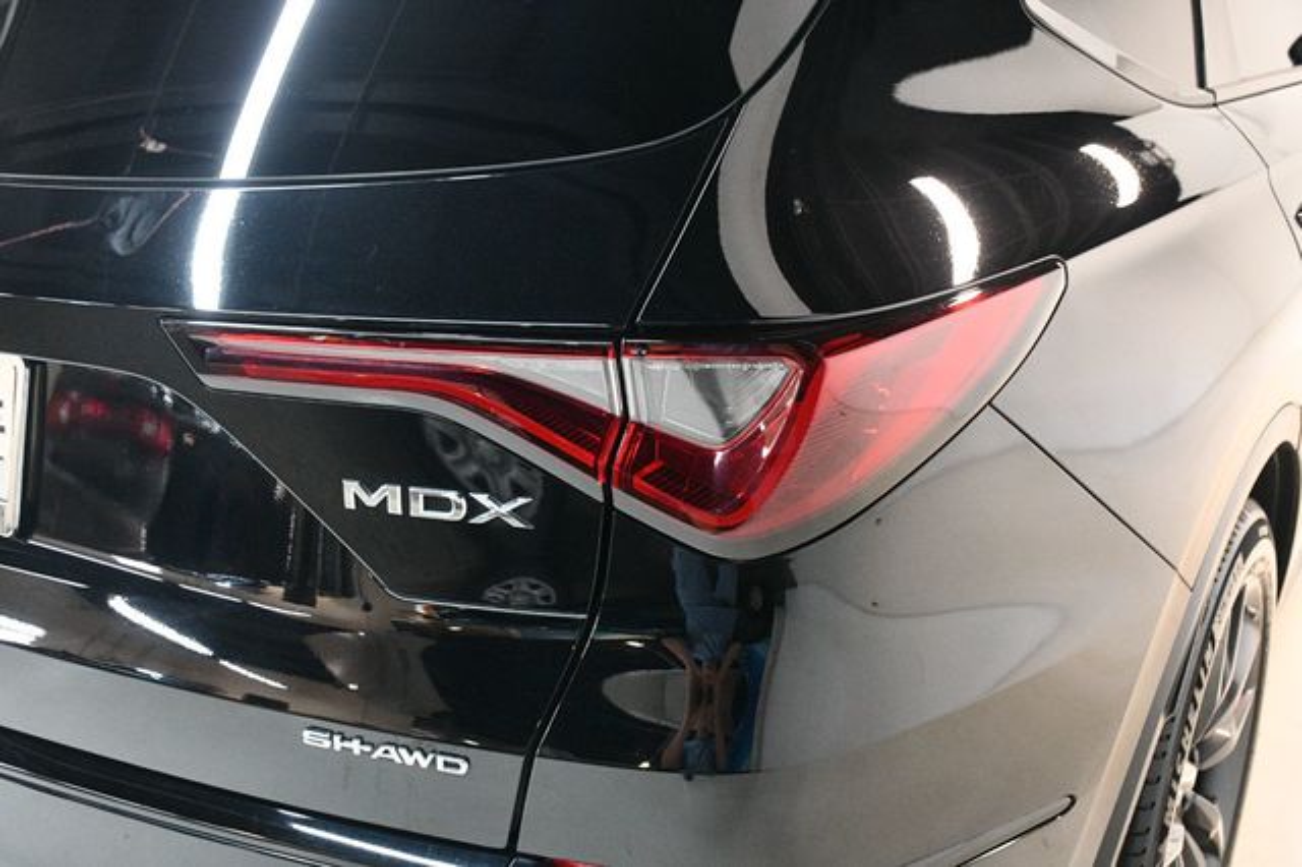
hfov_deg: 48.5
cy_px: 434
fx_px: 1446
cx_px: 651
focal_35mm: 40
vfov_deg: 33.4
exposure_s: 1/60
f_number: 4
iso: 4000
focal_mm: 27
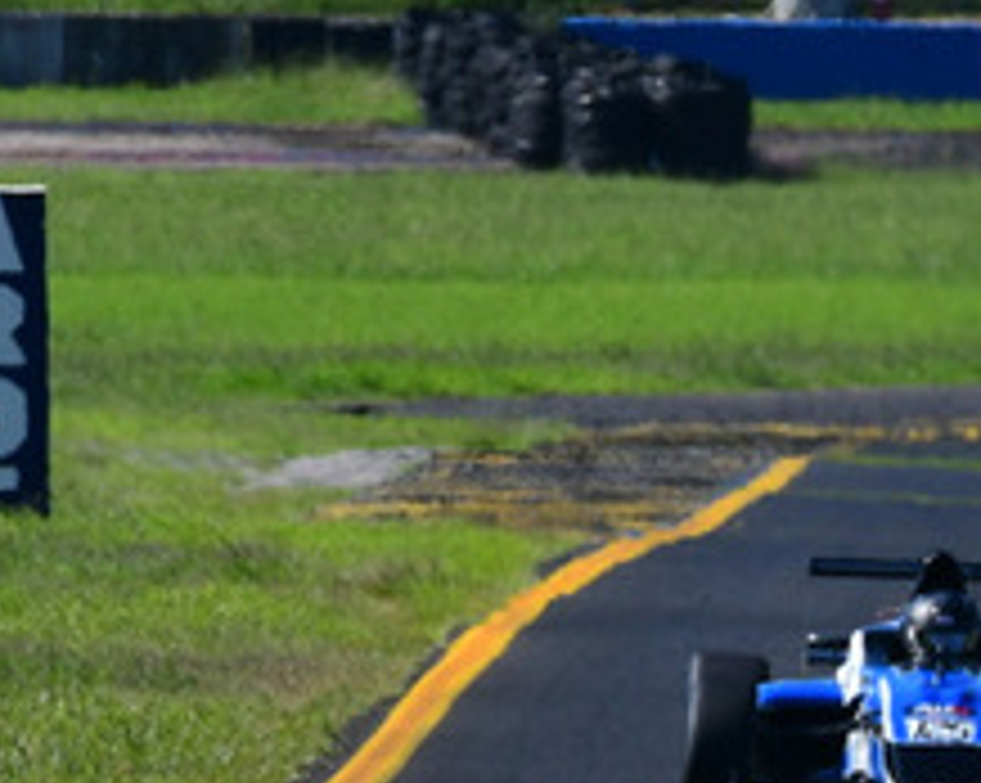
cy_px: 644
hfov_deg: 0.9
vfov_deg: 0.7
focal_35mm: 2069
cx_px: 1287
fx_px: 60017
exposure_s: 1/640
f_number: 13
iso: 500
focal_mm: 400
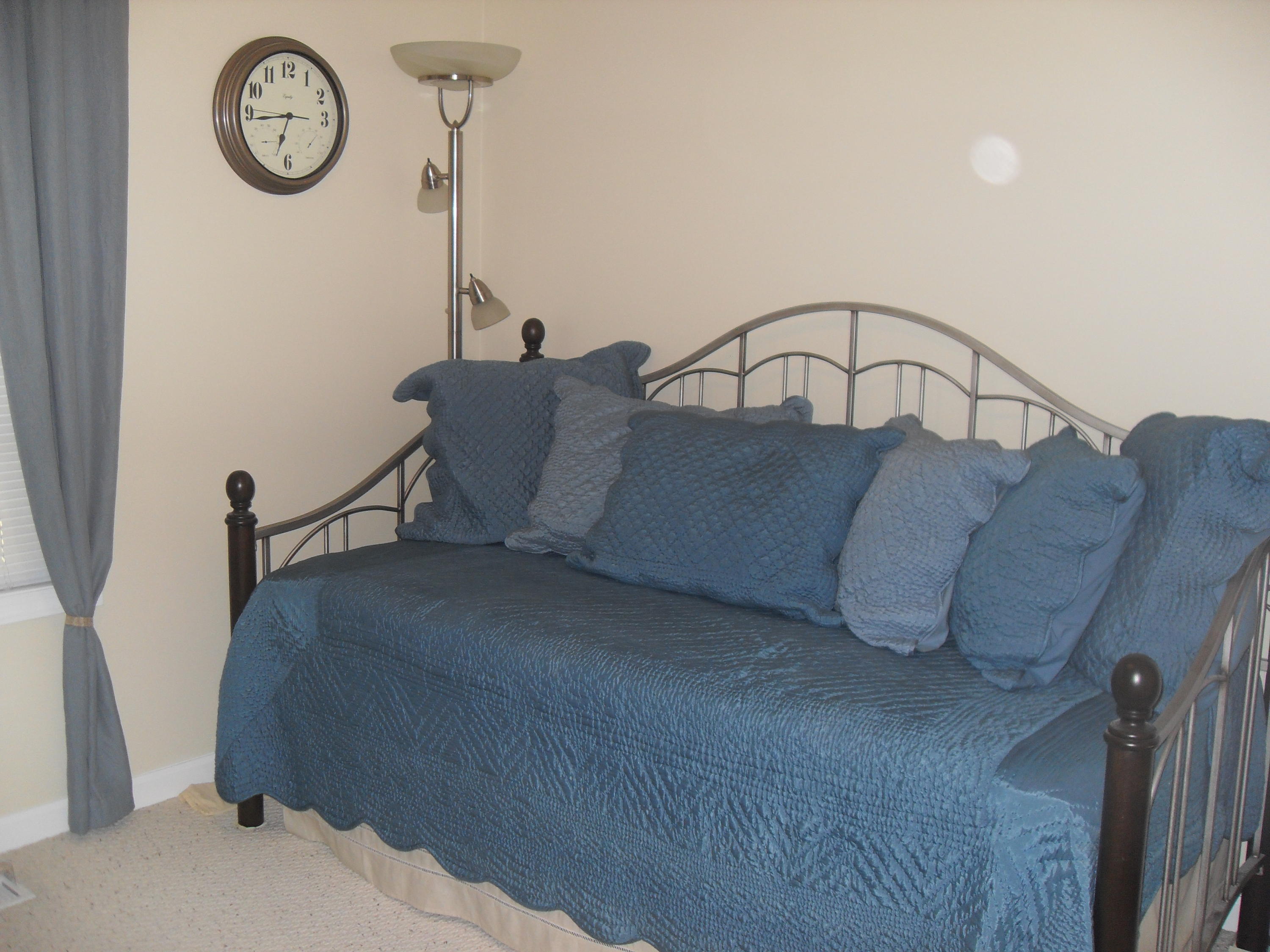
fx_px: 1247
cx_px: 635
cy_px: 476
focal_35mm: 34
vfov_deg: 41.8
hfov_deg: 54.0
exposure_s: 1/45
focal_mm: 6.3
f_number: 2.8
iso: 100
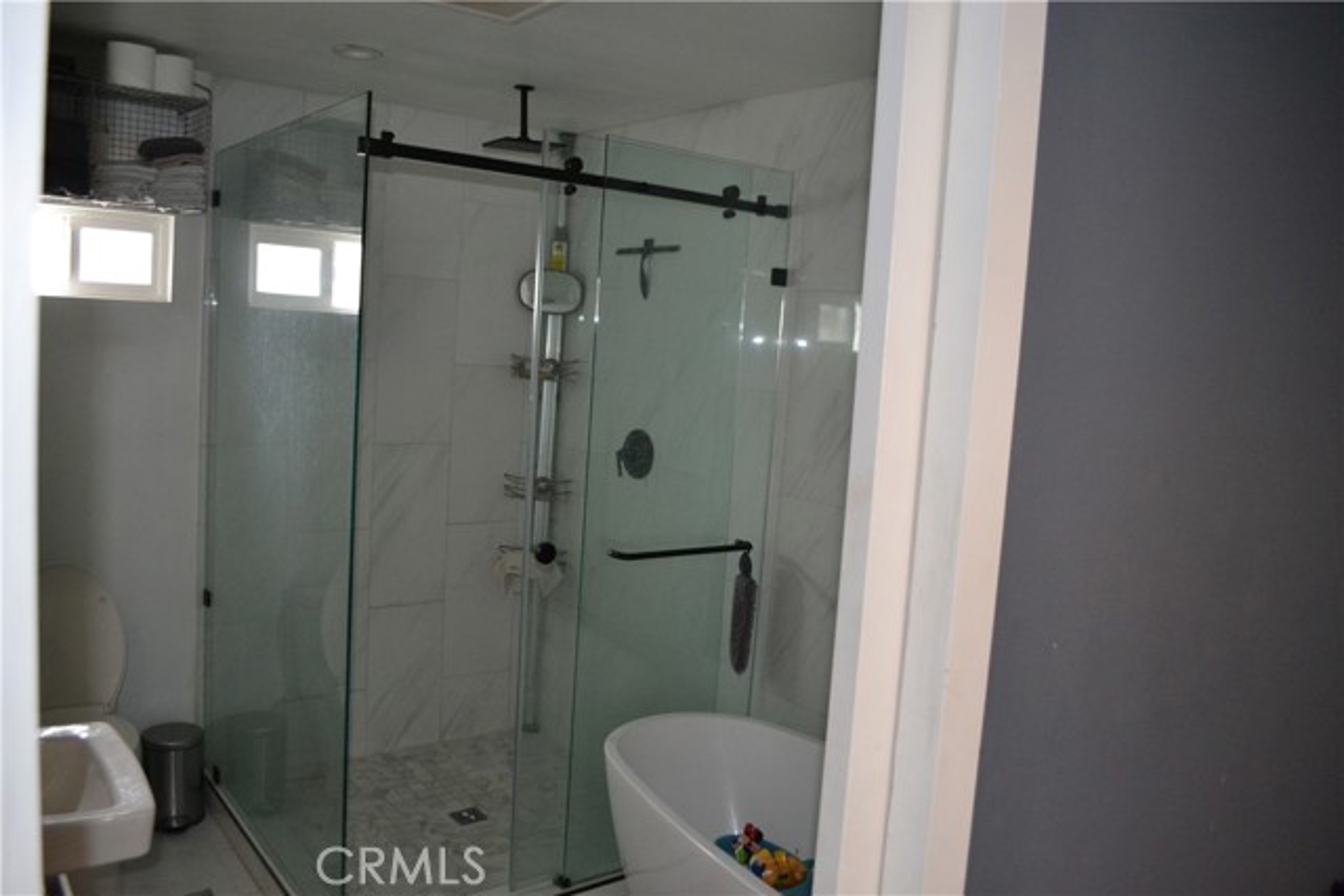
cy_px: 448
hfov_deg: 67.4
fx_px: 1008
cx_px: 672
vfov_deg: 48.0
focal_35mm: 27
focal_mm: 18
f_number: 3.5
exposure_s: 1/60
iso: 1100
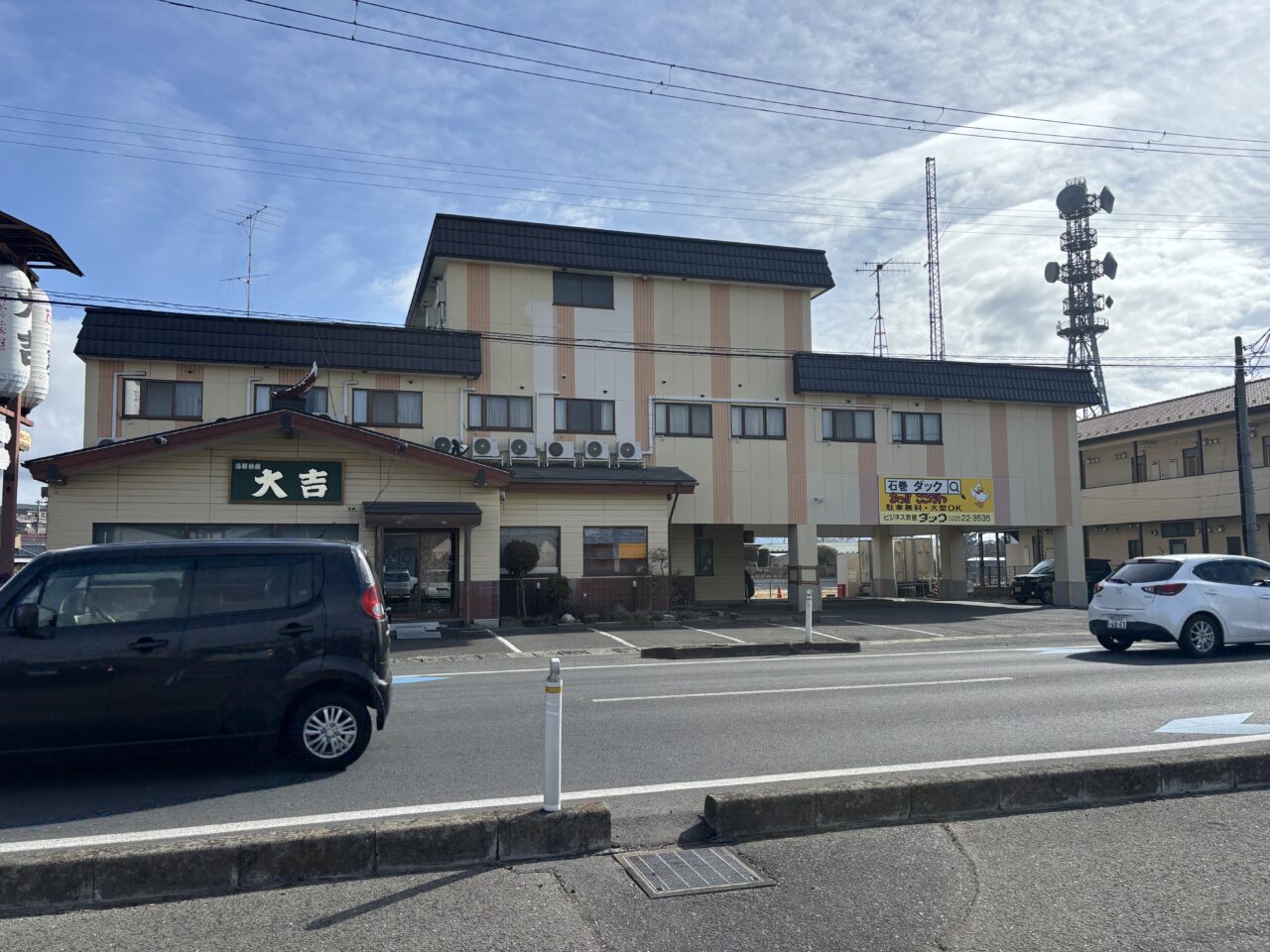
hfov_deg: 67.3
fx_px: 954
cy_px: 476
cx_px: 635
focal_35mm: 26
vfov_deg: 53.1
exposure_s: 1/4854
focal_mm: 5.96
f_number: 1.6
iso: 50
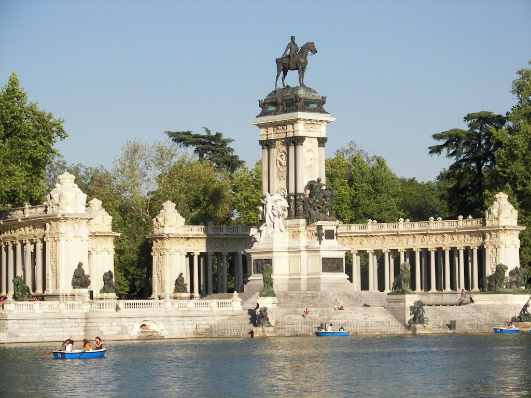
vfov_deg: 12.2
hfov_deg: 16.3
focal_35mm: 121
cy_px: 199
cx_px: 266
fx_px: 1856
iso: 50
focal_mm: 20.1
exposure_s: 1/800
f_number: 3.2
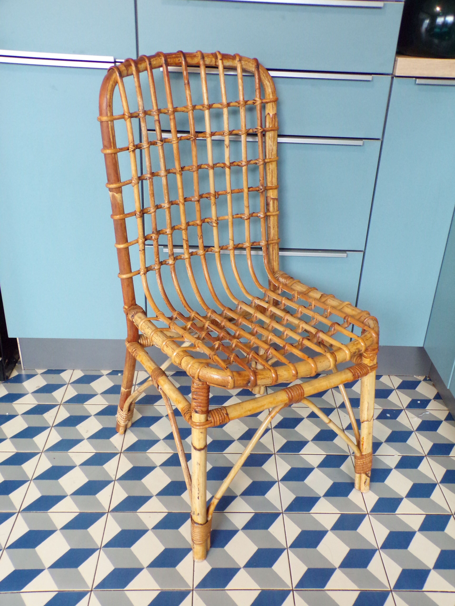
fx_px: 561
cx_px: 228
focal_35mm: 32
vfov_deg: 56.8
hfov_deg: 44.2
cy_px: 303
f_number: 3.2
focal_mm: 5.8
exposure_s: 1/14
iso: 400
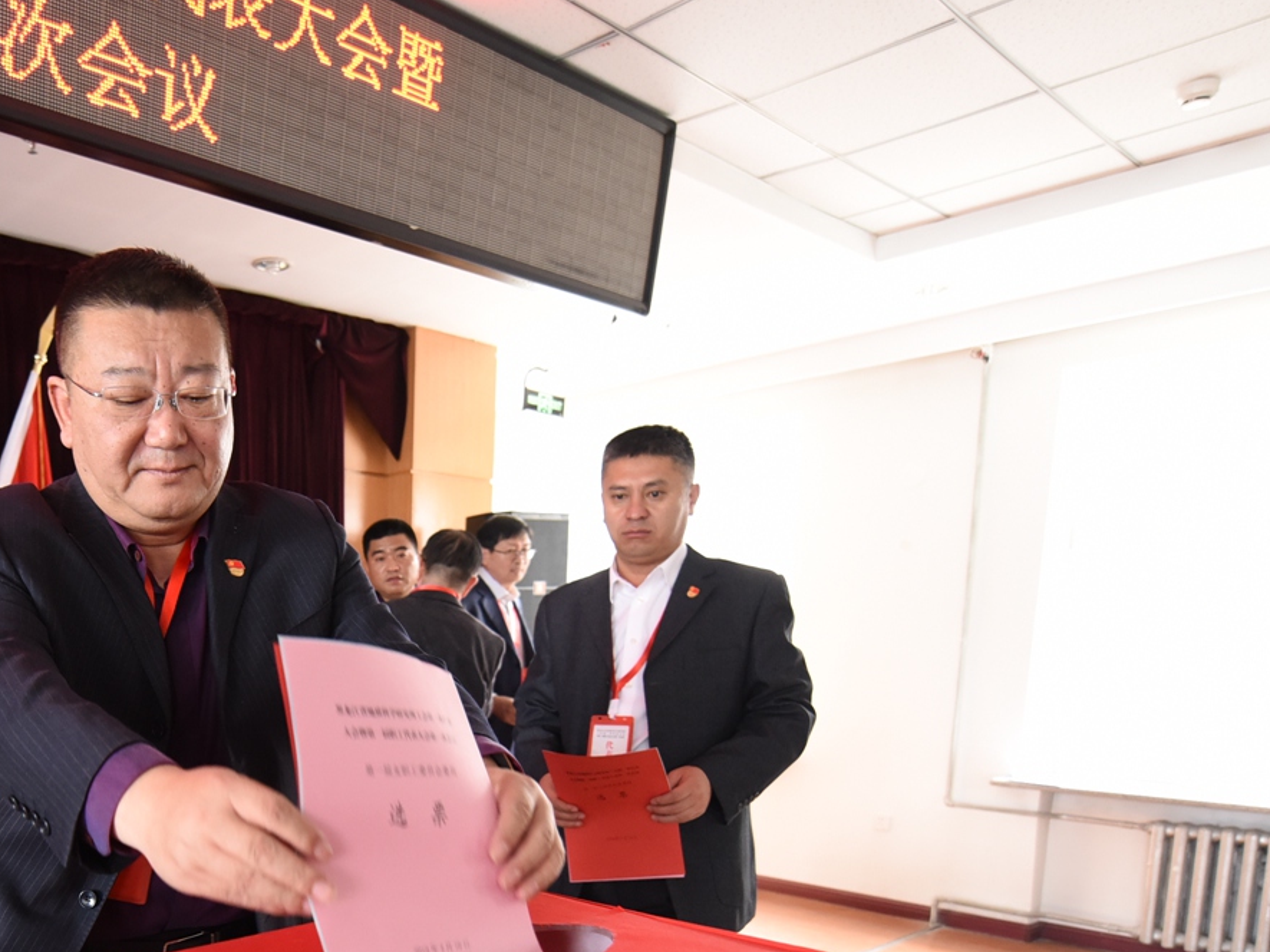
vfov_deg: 46.5
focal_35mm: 28
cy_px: 794
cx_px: 254
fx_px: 1027
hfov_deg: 58.6
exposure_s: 1/100
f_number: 3.2
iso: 1250
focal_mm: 14
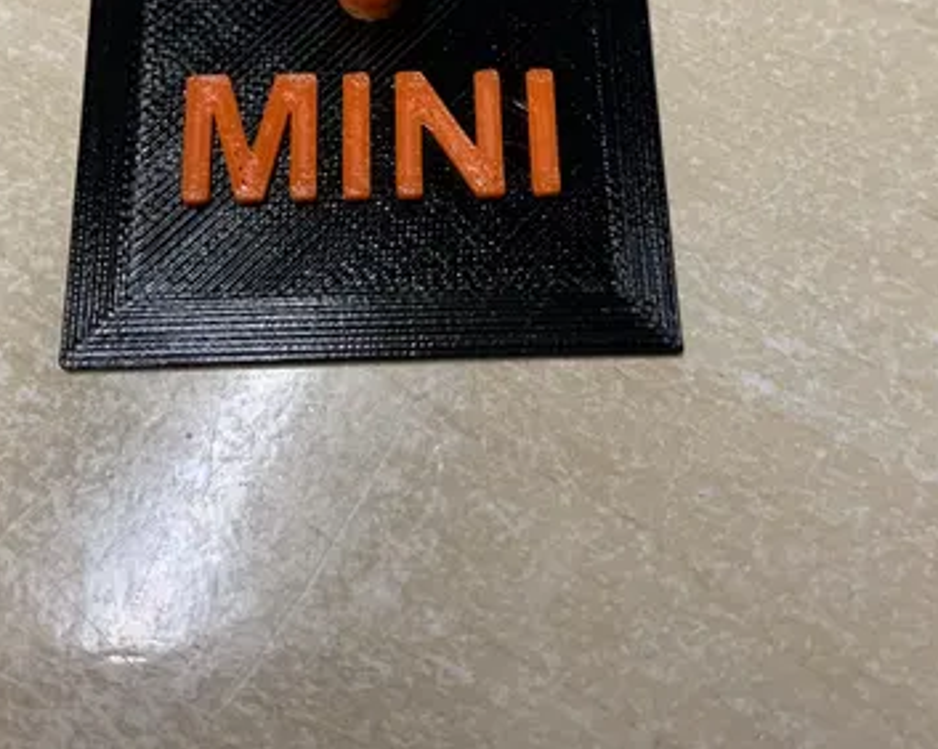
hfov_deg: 41.1
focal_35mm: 45
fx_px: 1249
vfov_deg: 32.6
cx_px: 429
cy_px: 158
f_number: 1.8
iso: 160
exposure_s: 1/50
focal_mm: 4.25
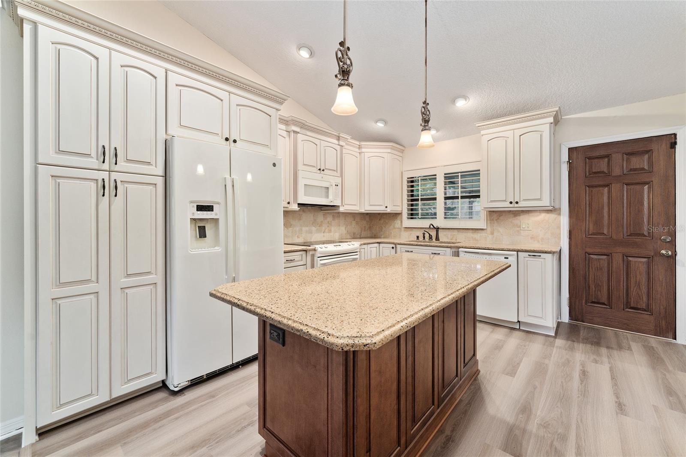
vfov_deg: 81.2
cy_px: 228
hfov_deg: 104.3
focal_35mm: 14
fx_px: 267
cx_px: 343
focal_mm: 14
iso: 320
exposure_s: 1/2.5
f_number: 7.1
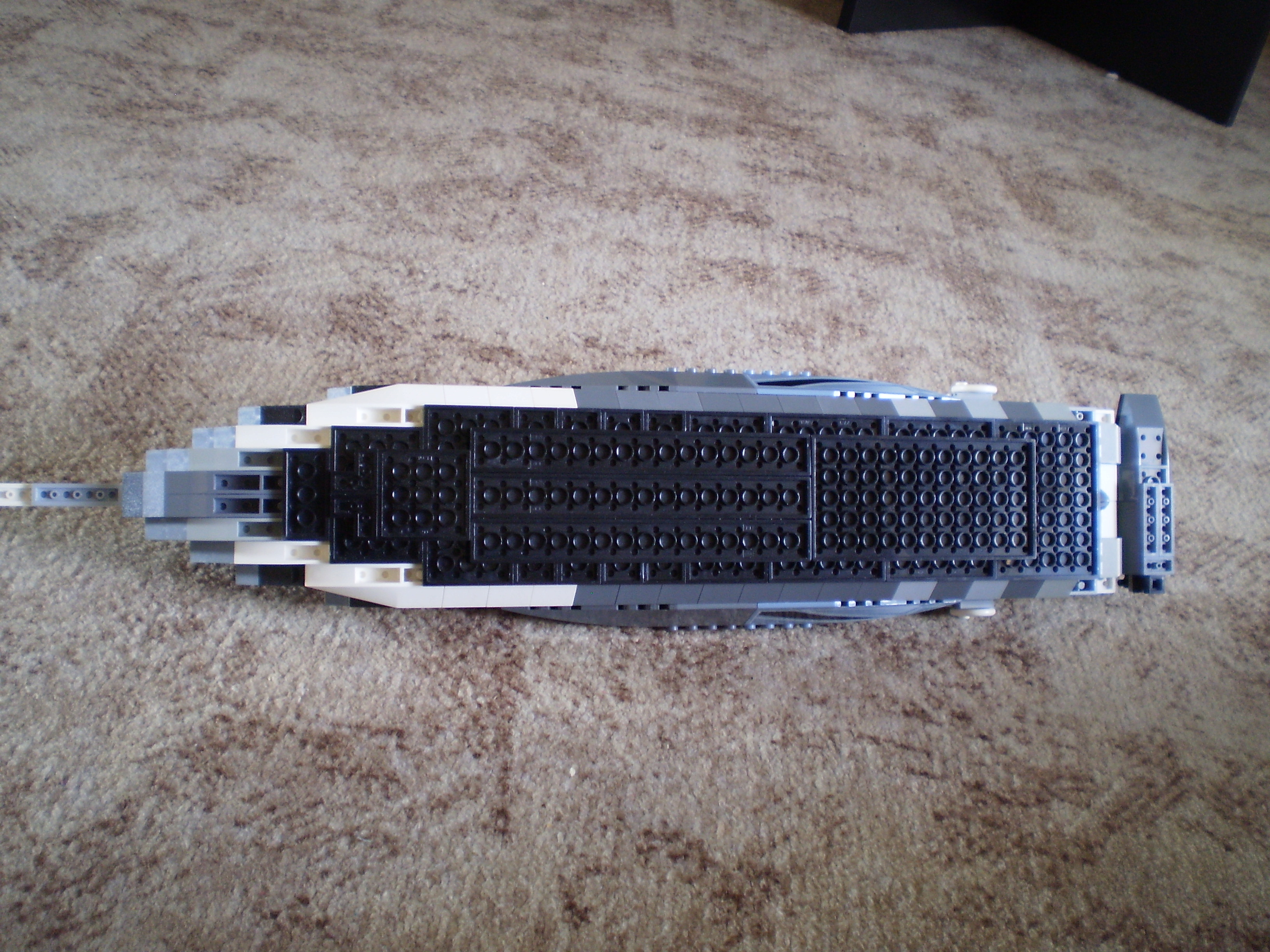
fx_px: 1321
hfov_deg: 51.4
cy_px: 476
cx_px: 635
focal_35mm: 36
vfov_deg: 39.7
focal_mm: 6.3
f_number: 3.1
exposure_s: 1/8
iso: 125
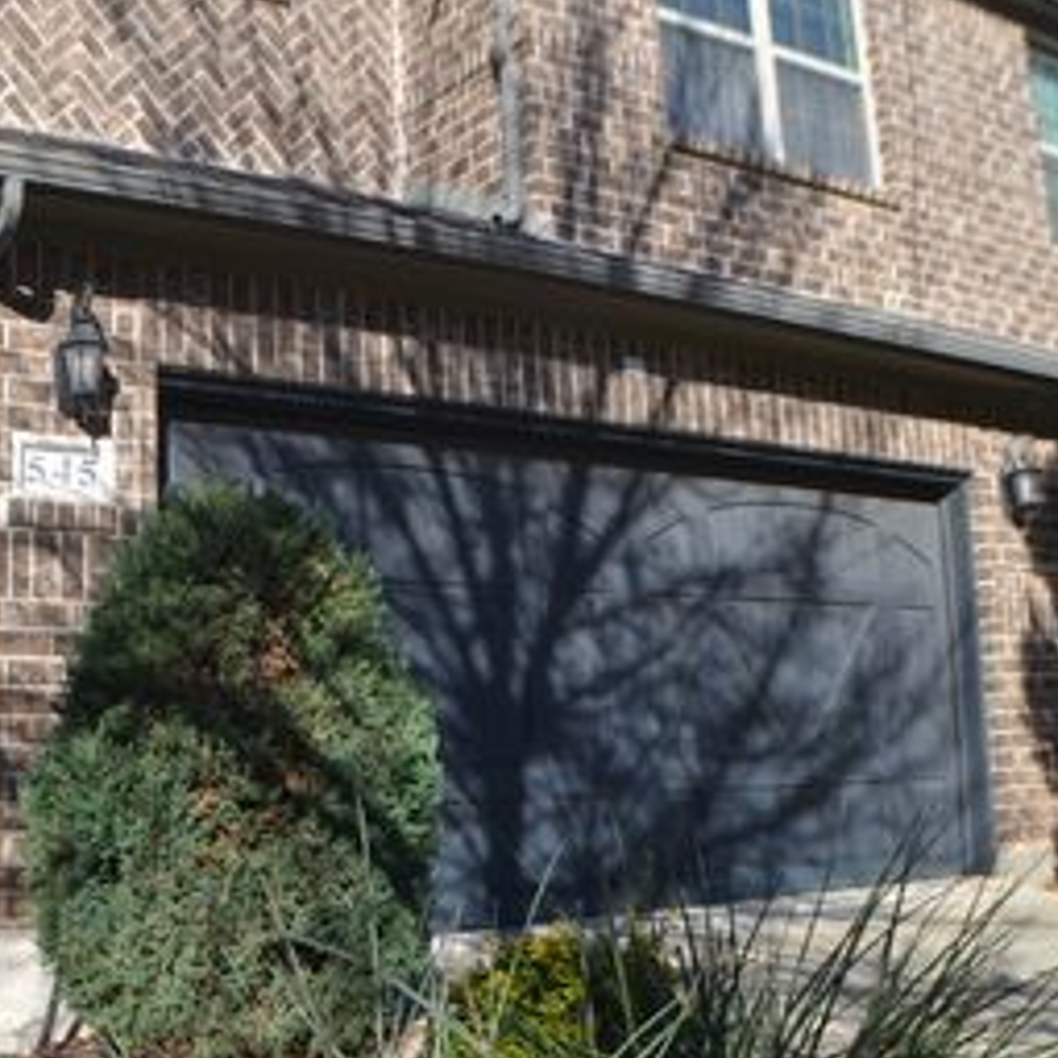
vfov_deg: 31.1
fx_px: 1902
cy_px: 467
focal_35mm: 55
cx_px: 324
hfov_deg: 30.8
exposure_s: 1/200
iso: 100
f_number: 7.1
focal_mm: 22
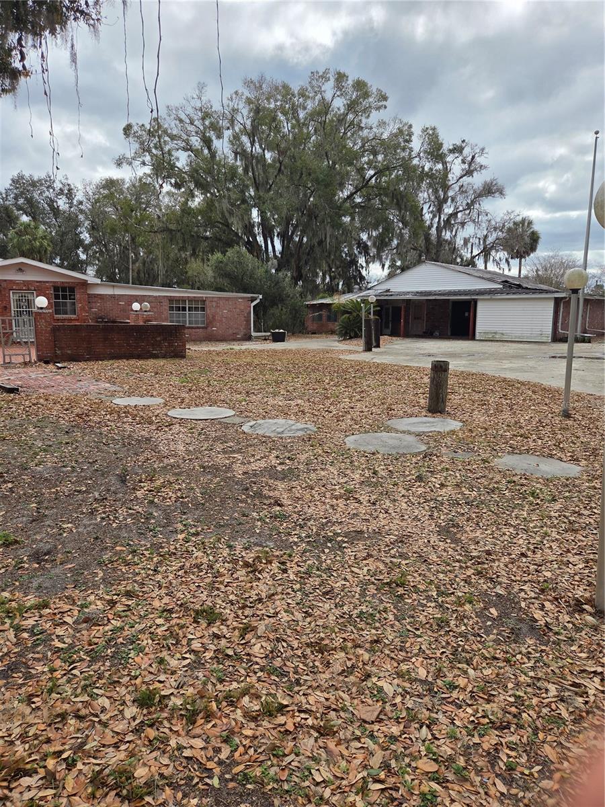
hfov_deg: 58.9
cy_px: 404
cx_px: 302
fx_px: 536
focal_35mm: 23
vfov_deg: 73.9
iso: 80
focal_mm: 5.4
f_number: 1.8
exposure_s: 1/4663
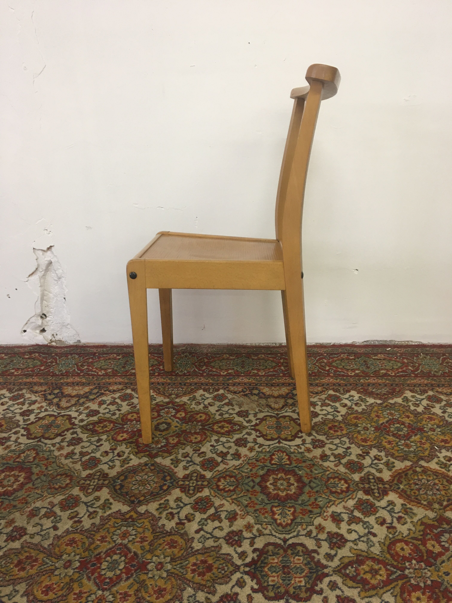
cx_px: 226
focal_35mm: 29
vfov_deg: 61.7
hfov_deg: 48.2
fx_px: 505
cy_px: 302
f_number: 2.2
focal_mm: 4.15
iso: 125
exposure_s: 1/33
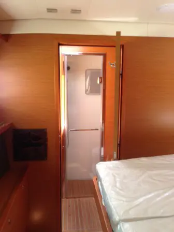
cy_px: 116
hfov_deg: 42.9
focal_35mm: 33
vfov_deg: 55.4
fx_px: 221
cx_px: 87
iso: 64
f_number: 2.4
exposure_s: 1/20
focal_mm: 4.12
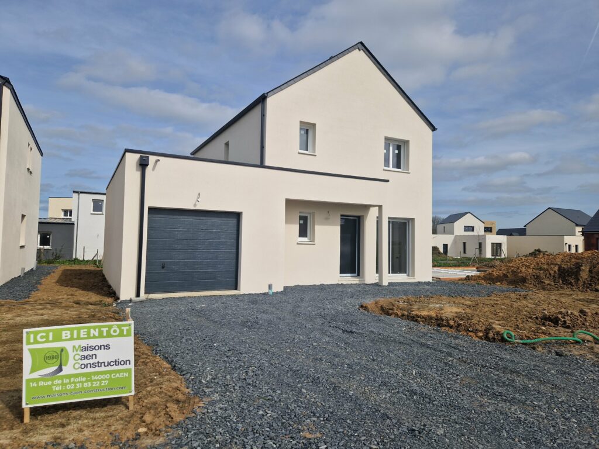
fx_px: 398
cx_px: 300
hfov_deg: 73.9
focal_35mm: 23
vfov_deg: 58.9
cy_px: 224
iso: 50
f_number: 1.8
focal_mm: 5.4
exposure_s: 1/3576
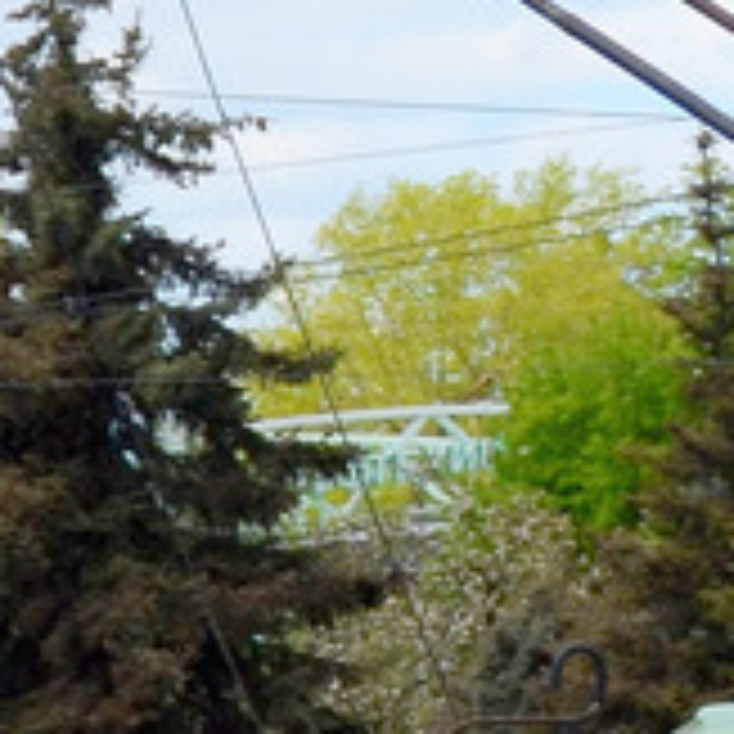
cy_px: 707
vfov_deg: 2.5
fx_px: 16916
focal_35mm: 705
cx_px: 2085
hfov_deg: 2.5
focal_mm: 75
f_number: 7.1
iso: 100
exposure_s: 1/400
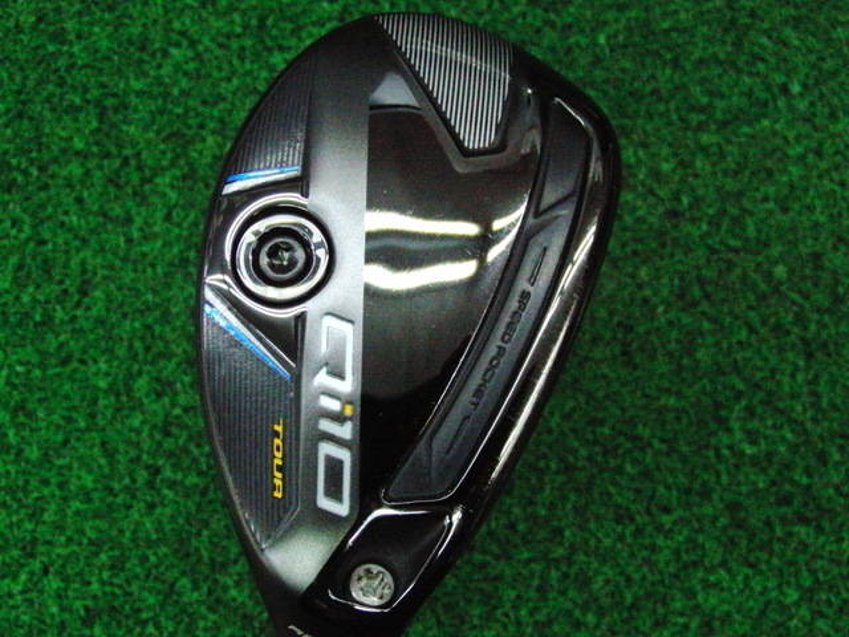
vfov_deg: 33.6
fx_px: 1055
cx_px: 424
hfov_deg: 43.9
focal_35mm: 43
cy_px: 318
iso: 3200
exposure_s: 1/400
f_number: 3.7
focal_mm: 7.54
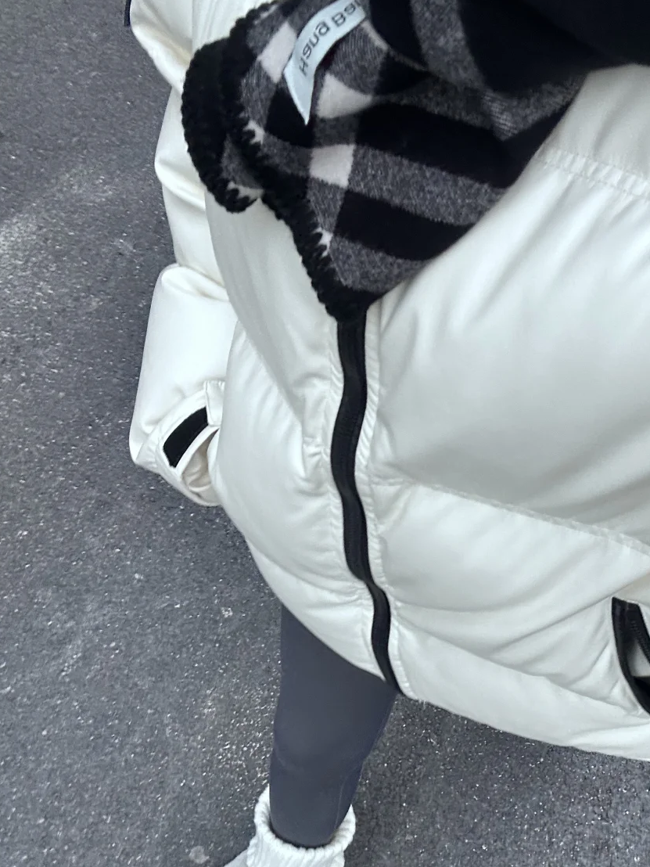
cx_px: 411
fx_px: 976
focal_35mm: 39
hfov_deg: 36.6
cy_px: 487
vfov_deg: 47.8
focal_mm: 2.69
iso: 32
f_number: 1.9
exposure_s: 1/121
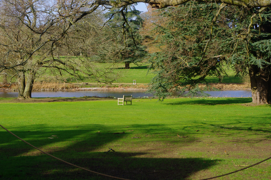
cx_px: 136
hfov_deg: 24.8
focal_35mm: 82
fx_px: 617
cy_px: 90
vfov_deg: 16.6
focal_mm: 55
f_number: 9.5
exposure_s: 1/250
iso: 200
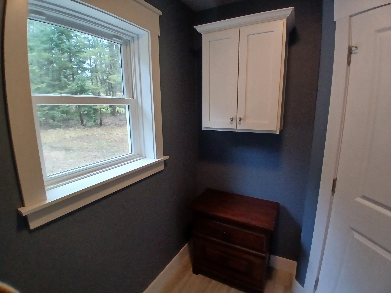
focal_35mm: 17
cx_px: 196
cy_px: 146
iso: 125
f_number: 2.2
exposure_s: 1/30
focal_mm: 1.4
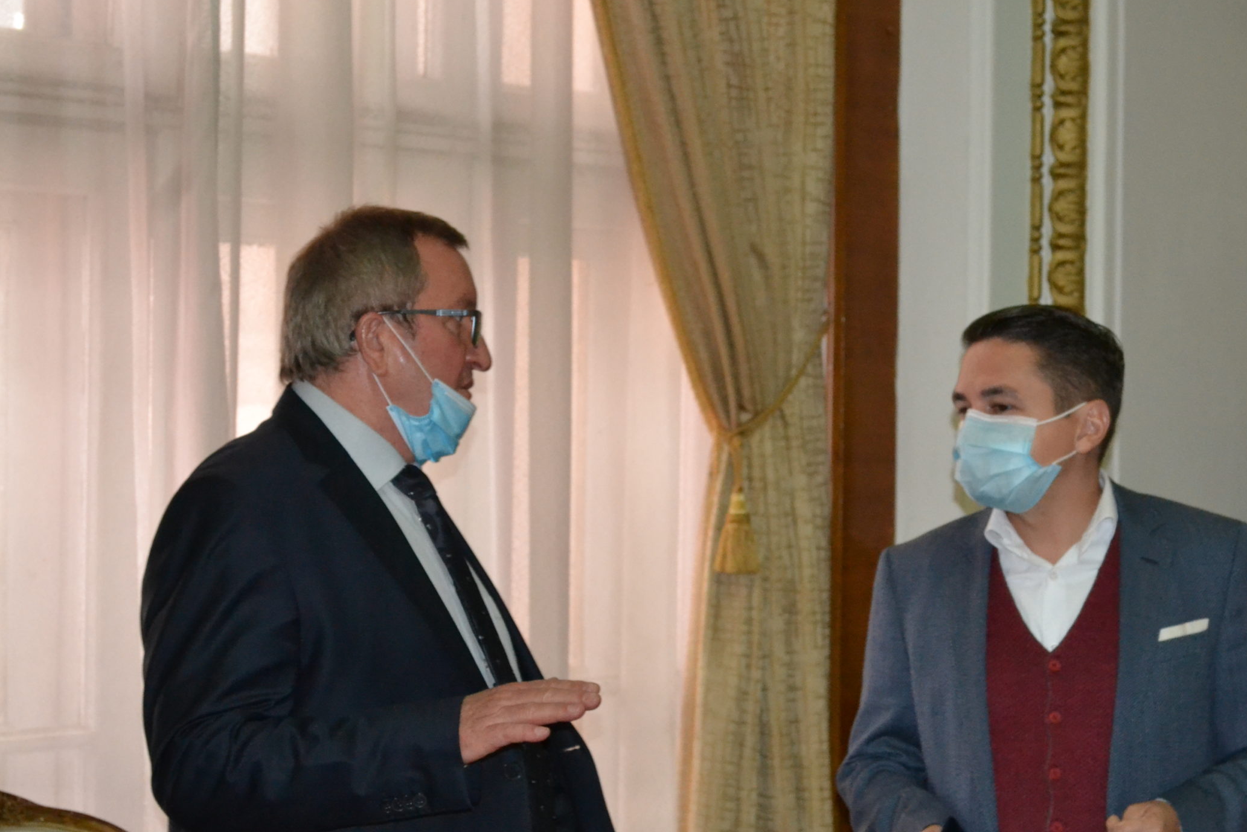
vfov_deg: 14.7
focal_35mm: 93
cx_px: 772
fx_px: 3221
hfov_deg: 21.9
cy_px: 482
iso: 3200
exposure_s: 1/60
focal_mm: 50
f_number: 5.6
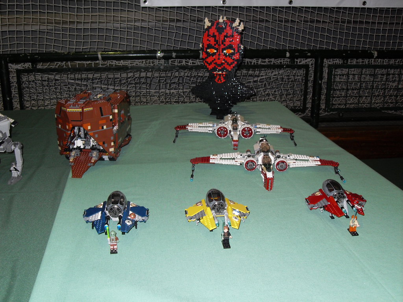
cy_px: 151
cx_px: 202
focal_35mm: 37
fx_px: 431
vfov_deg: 38.7
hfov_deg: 50.1
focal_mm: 6.3
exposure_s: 1/45
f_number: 2.8
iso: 100
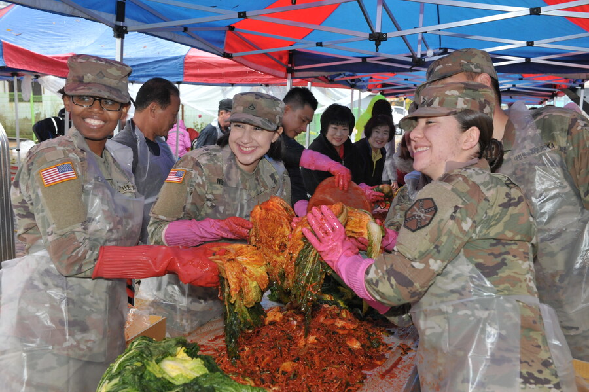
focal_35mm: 42
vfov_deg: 31.9
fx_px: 687
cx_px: 294
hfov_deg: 46.4
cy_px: 196
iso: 2000
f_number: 6.3
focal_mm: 42
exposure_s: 1/80
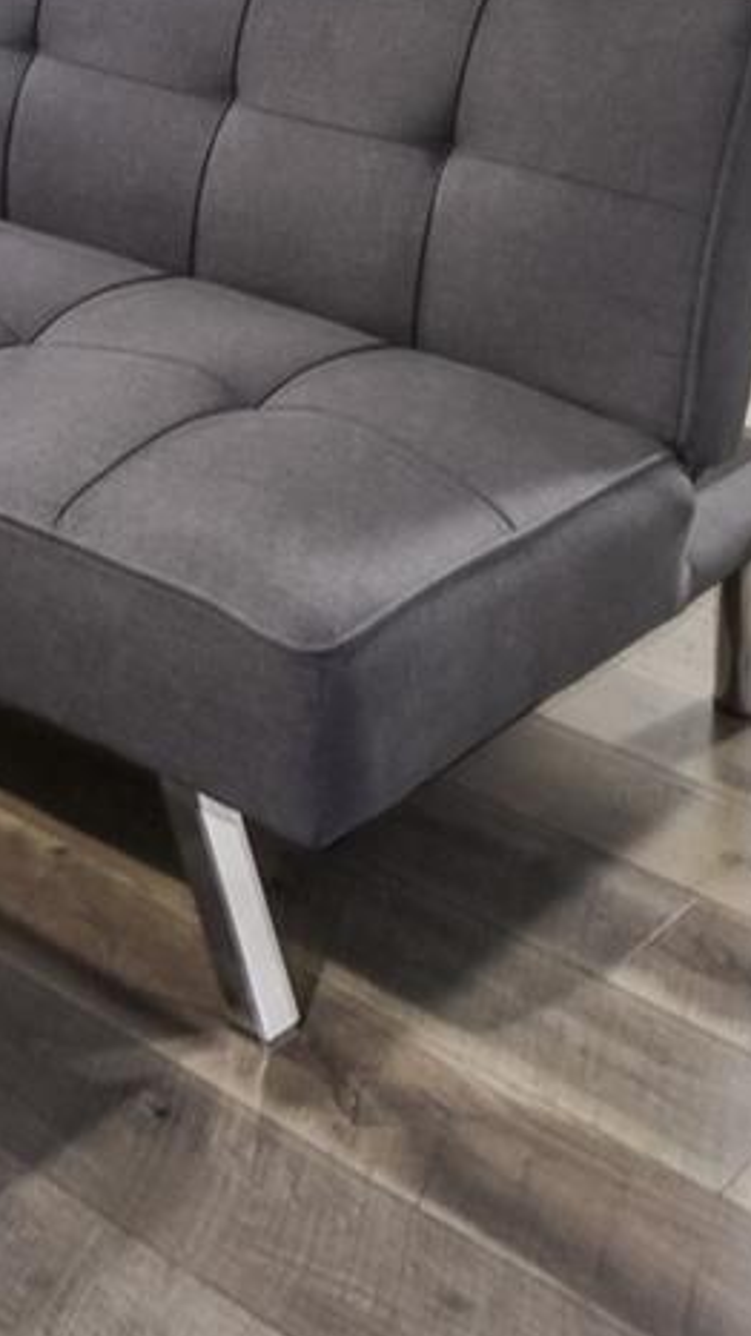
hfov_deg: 17.4
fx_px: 2444
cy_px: -606
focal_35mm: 69
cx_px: 172
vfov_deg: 24.5
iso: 200
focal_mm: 10
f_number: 8
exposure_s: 1.3
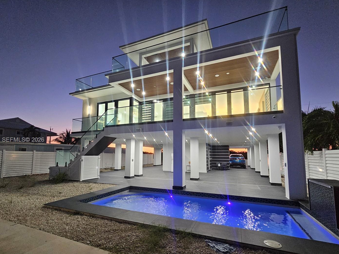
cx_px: 164
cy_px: 140
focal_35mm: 15
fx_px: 147
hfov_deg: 98.1
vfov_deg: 81.5
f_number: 2.2
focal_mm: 2.2
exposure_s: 1/30
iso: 500
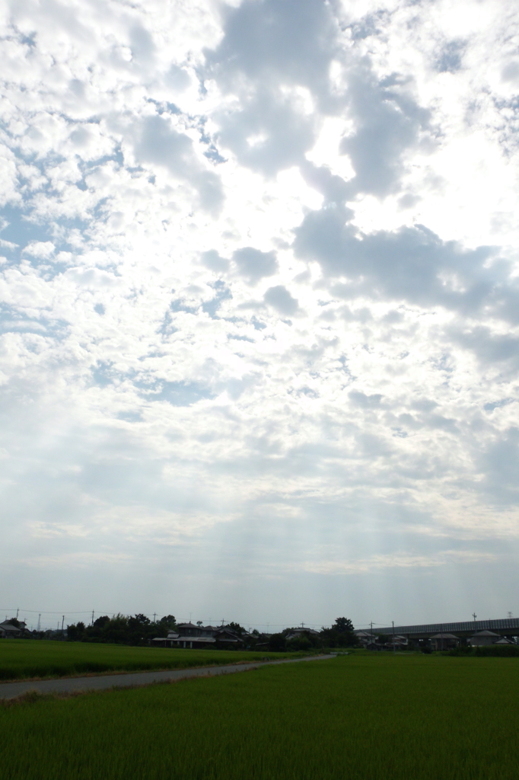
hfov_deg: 46.4
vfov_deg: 65.5
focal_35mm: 28
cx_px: 260
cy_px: 390
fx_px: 606
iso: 100
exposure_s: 1/2000
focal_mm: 5
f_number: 4.5
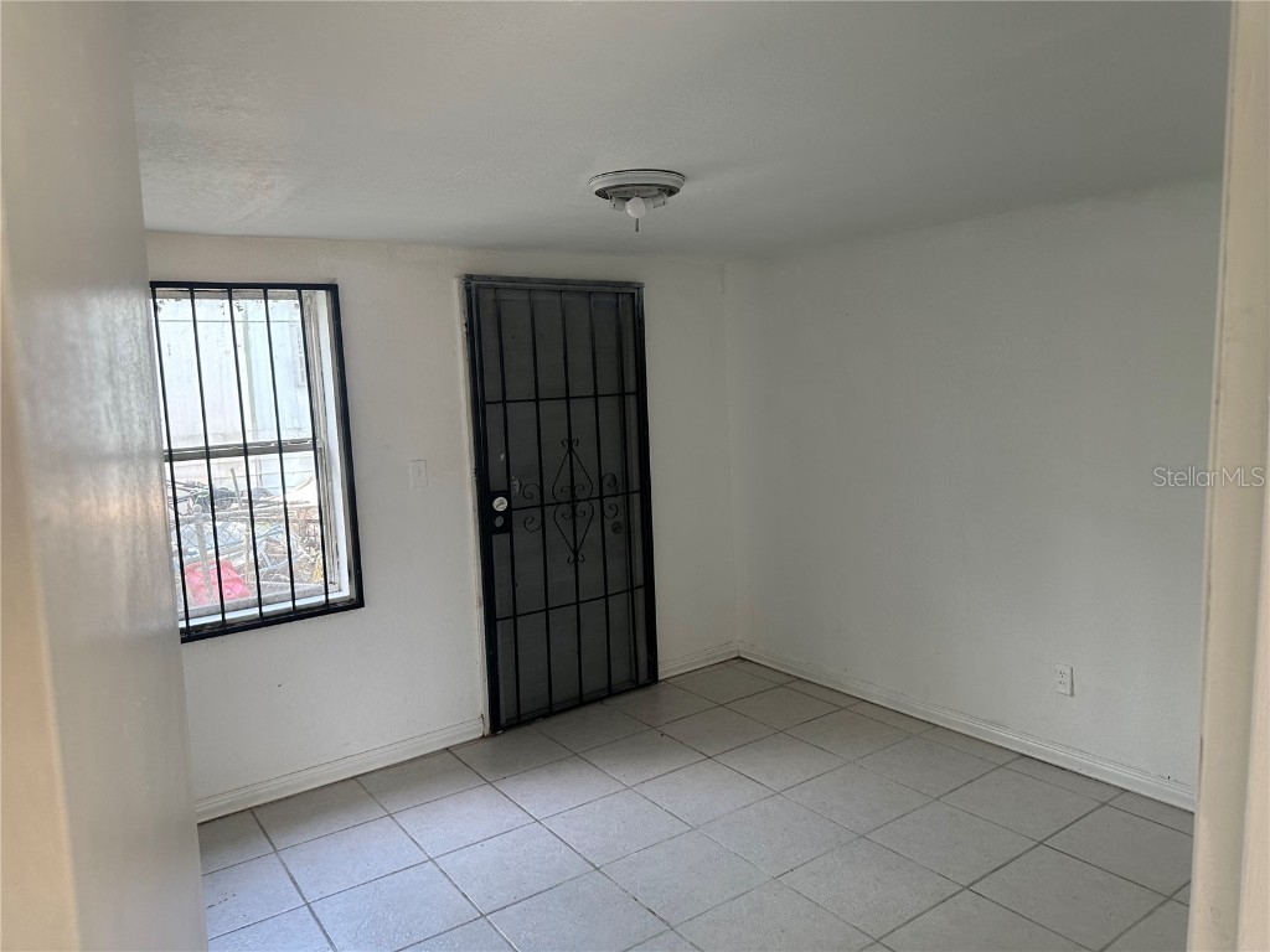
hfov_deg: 71.6
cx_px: 635
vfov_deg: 56.8
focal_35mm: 24
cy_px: 476
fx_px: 881
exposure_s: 1/121
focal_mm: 6.86
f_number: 1.78
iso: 160
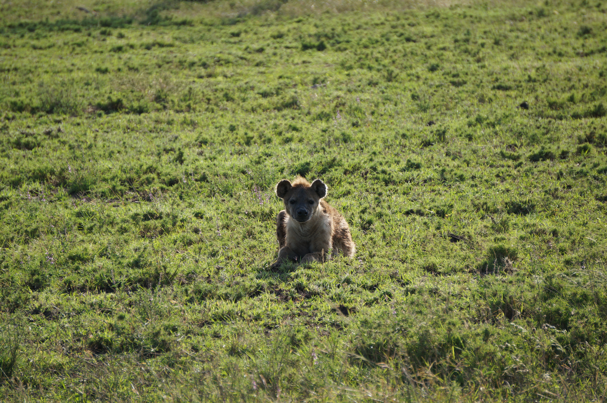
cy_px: 202
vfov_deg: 4.4
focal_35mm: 315
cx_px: 304
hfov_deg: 6.5
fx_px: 5306
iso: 160
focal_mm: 210
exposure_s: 1/400
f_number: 6.3
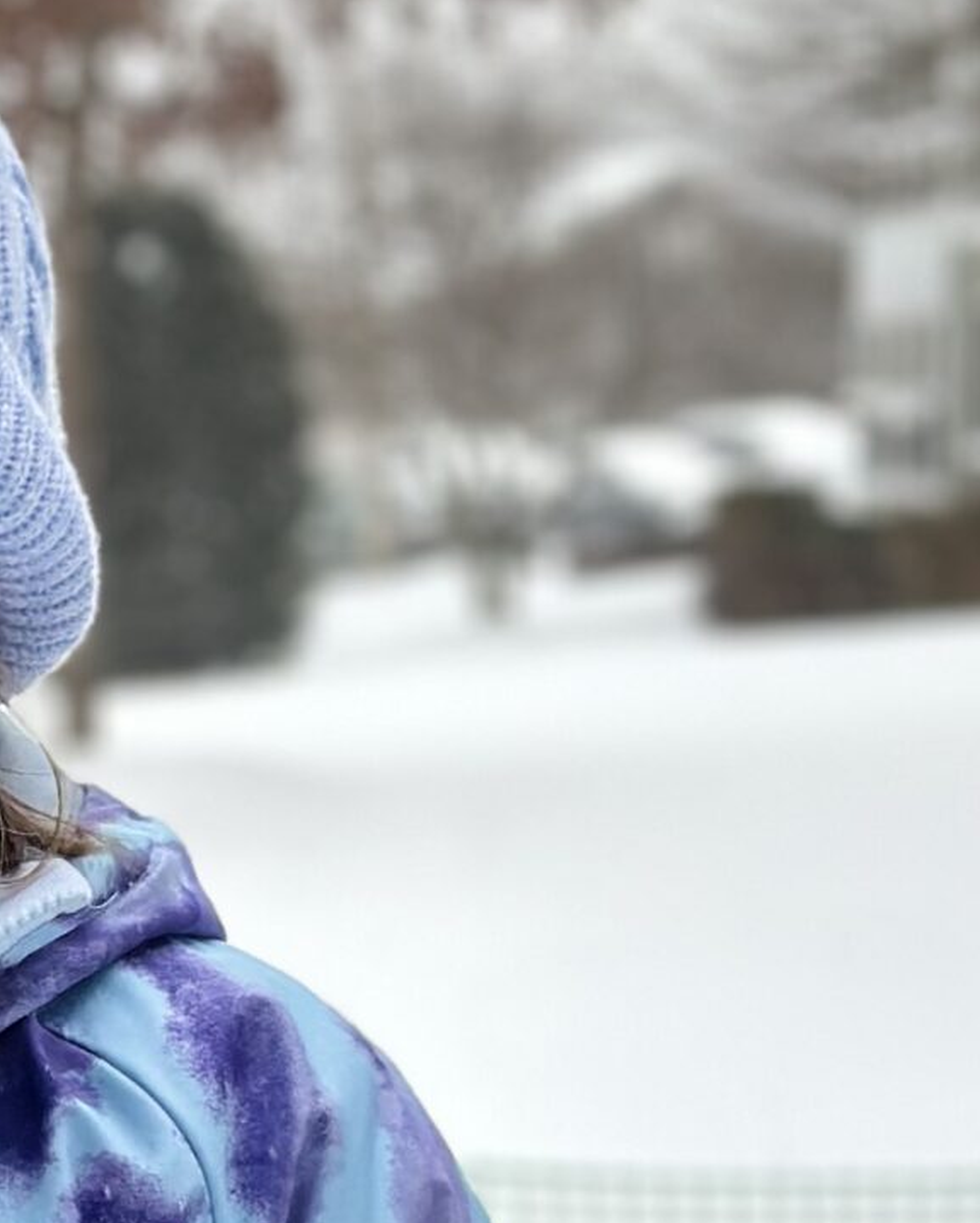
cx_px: -302
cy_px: 864
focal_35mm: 167
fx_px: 6051
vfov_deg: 11.5
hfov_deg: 9.1
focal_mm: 6.86
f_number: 1.78
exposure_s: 1/527
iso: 80
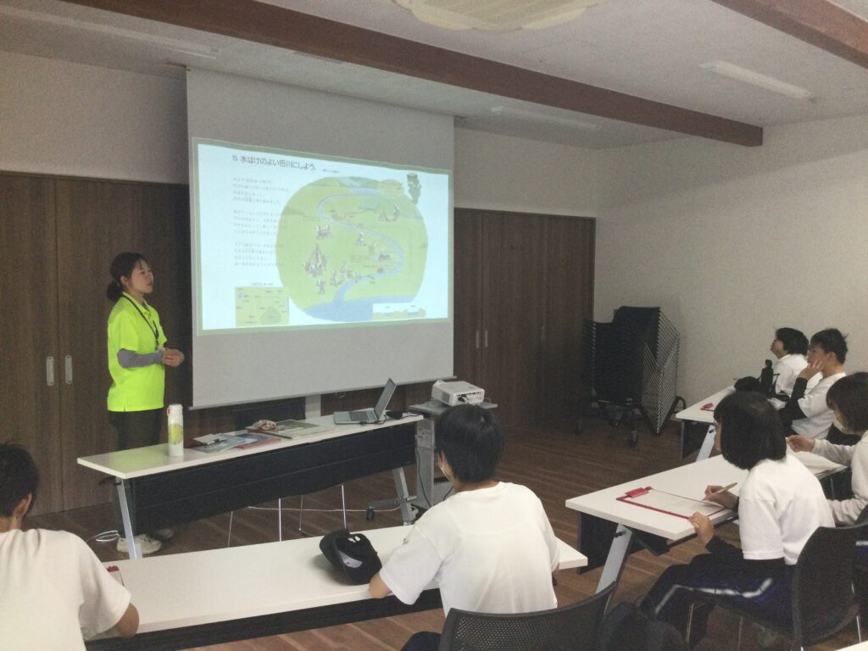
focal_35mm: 31
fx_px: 777
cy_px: 326
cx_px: 434
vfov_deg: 45.4
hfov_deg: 58.4
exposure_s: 1/30
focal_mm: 3.3
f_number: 2.4
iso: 40
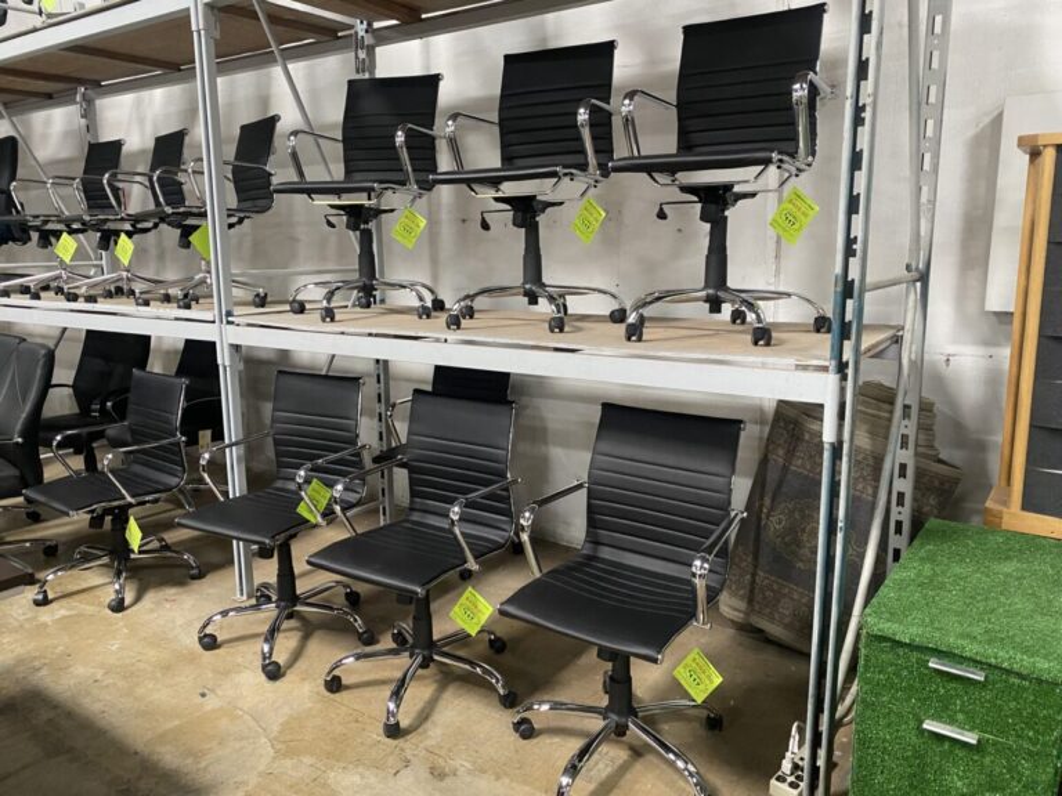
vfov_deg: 53.1
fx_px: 798
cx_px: 531
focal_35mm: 26
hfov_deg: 67.3
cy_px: 398
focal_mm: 4.25
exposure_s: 1/60
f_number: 1.8
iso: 500
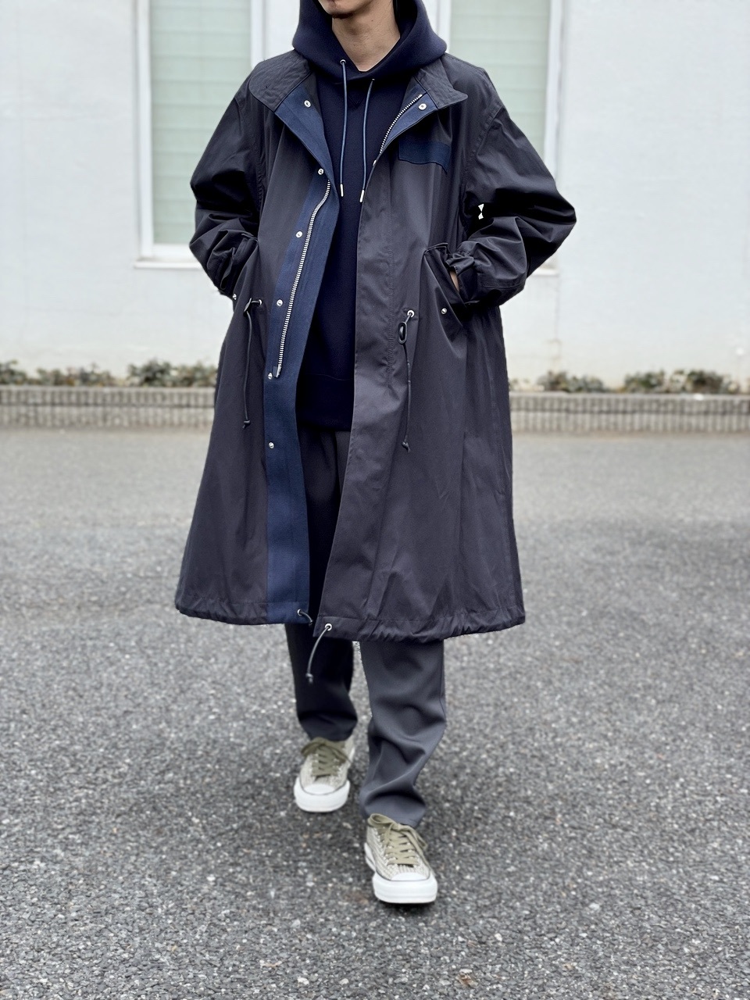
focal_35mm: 52
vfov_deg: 36.8
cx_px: 375
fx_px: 1502
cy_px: 500
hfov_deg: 28.0
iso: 25
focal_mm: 6
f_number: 2
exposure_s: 1/232
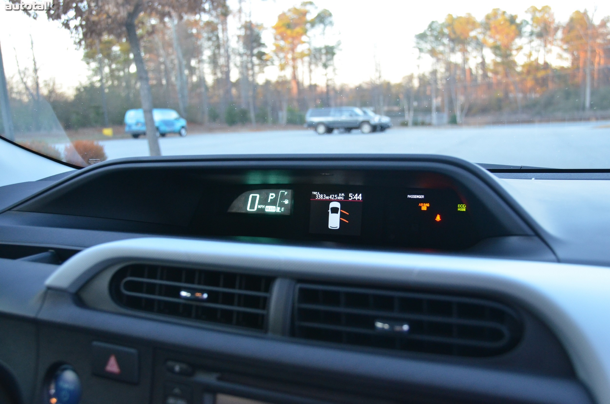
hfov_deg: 57.3
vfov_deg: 39.8
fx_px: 558
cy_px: 202
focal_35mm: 33
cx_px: 305
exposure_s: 1/125
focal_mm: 22
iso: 1600
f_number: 3.8
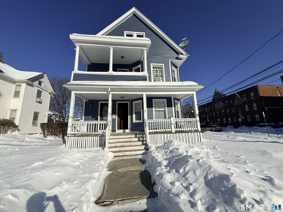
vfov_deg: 85.7
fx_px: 114
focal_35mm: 14
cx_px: 142
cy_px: 106
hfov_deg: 102.1
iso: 40
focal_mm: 2.22
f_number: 2.2
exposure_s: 1/6173
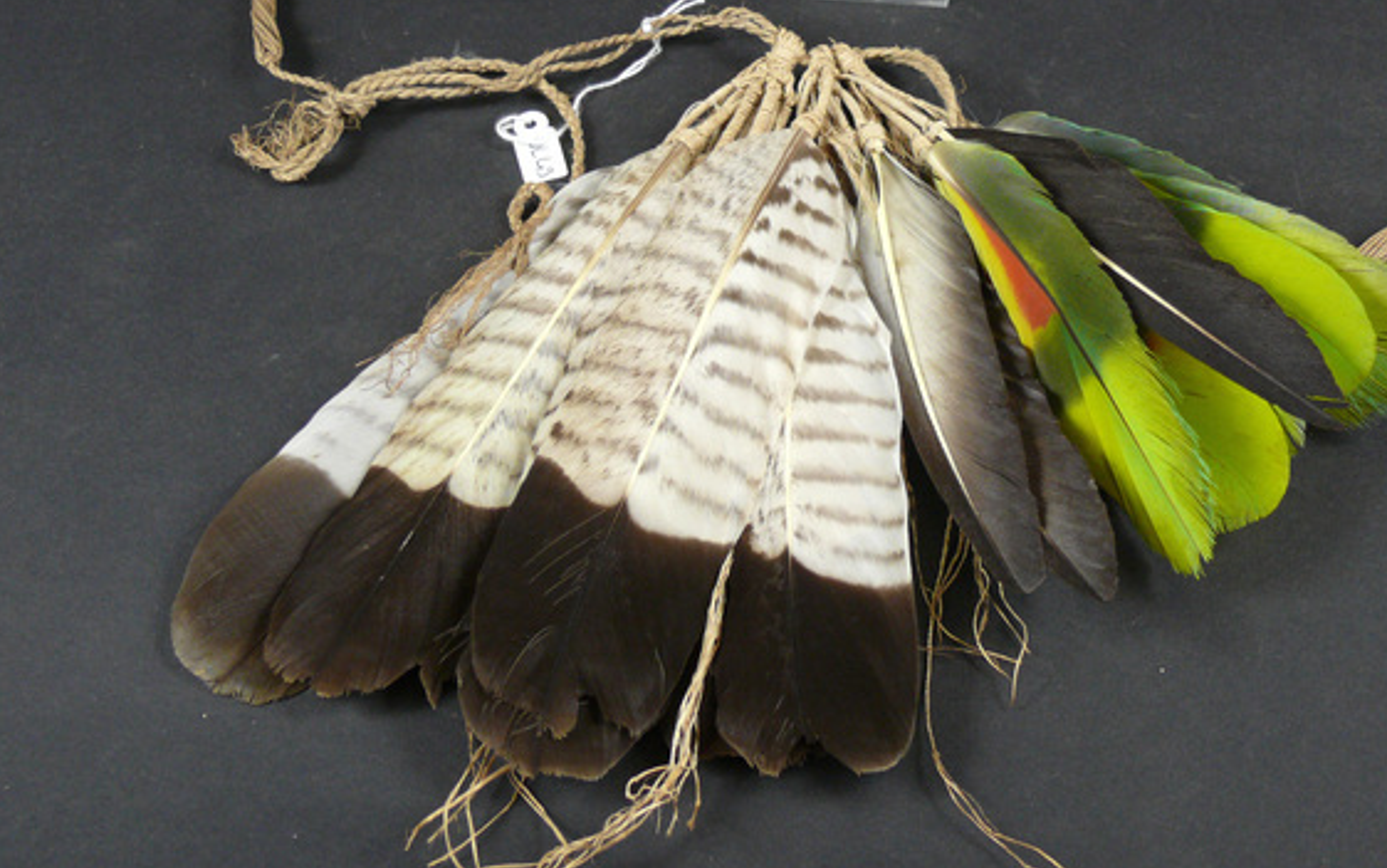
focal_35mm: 68
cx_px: 865
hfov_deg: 30.1
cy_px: 188
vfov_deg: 19.0
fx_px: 2571
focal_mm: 9.4
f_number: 3.2
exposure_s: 1/30
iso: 160
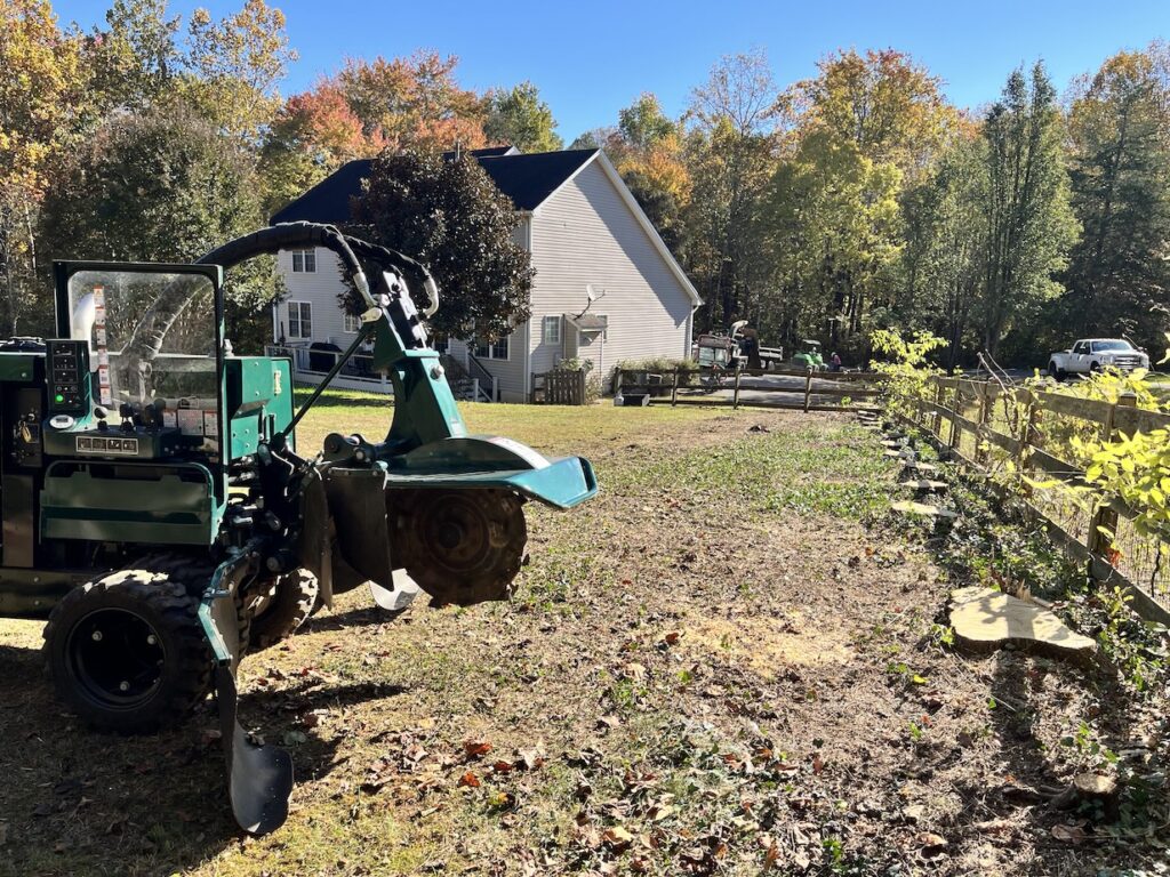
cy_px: 438
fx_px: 879
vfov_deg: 53.1
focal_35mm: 26
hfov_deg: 67.3
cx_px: 585
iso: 50
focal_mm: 5.1
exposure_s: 1/1175
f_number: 1.6
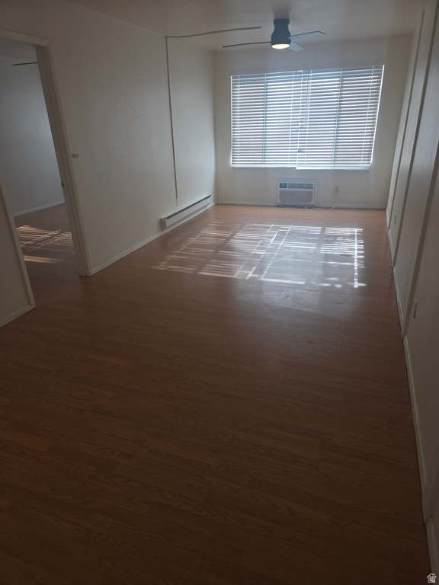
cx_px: 220
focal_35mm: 23
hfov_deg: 58.9
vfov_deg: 73.9
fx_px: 389
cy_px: 292
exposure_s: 1/120
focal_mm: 5.4
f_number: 1.8
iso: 50
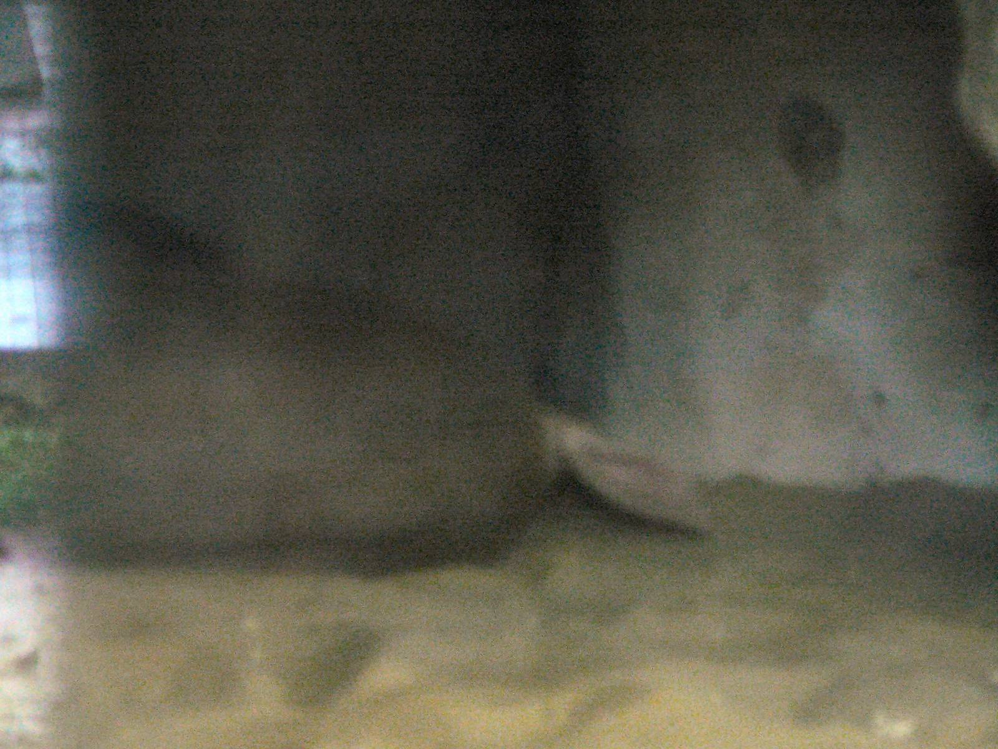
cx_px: 499
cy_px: 374
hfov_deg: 9.7
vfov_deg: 7.3
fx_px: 5881
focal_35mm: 204
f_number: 4.1
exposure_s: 1/8
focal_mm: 30.3
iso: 200
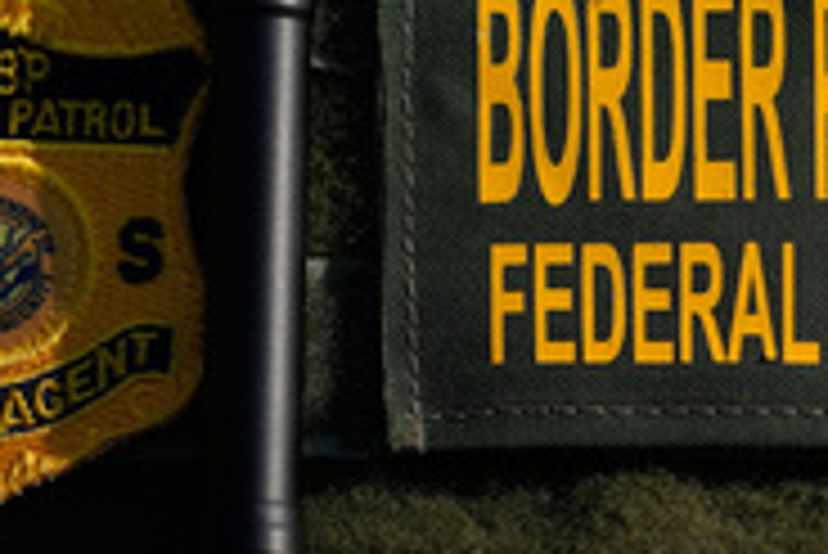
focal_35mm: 556
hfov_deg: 3.7
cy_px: 227
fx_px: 12798
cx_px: 432
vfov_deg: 2.5
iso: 400
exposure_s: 1/10000
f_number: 3.2
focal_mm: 200
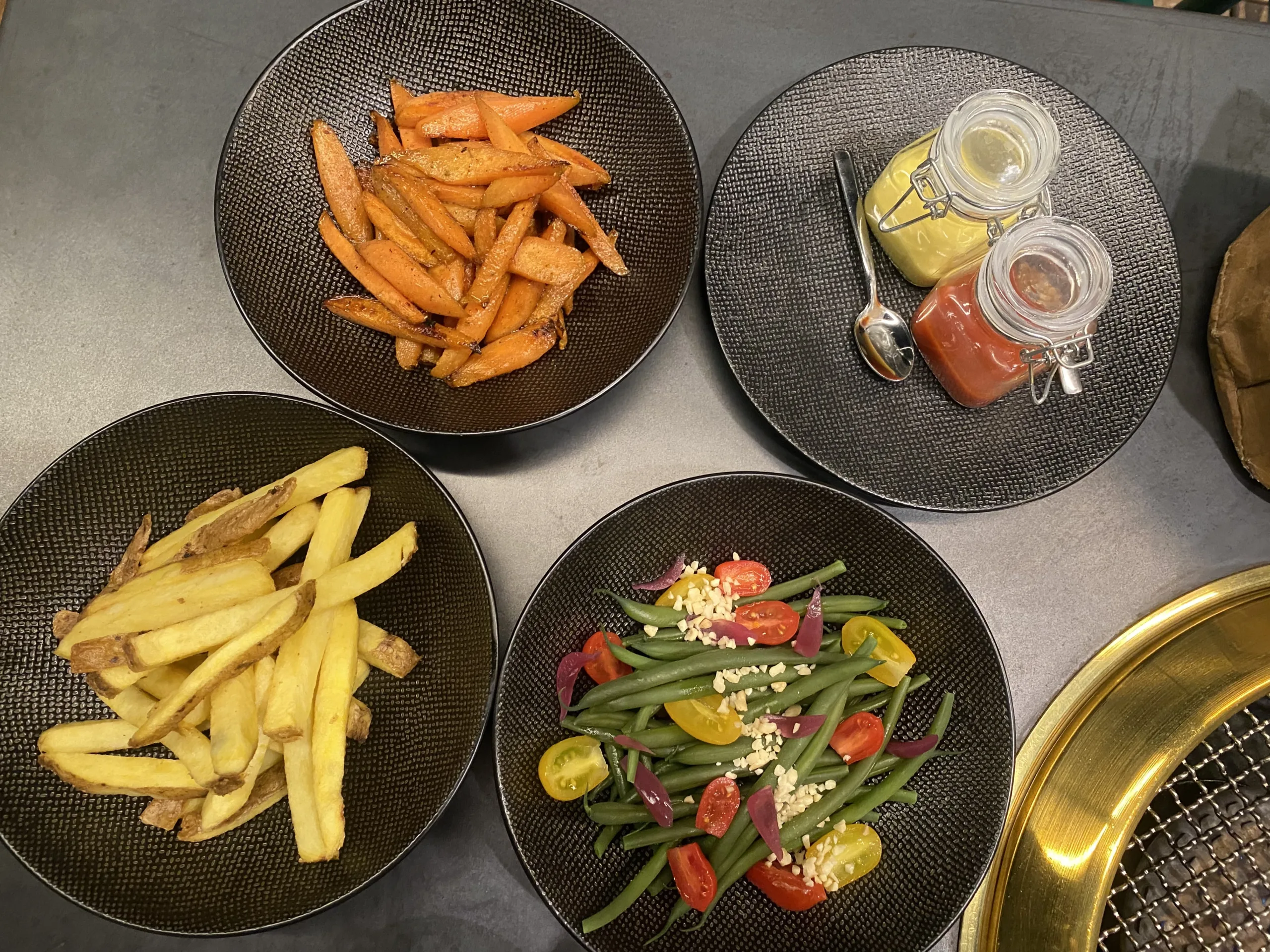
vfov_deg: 53.1
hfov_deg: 67.3
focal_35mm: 26
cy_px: 476
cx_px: 635
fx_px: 954
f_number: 1.8
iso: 400
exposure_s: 1/33
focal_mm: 4.25
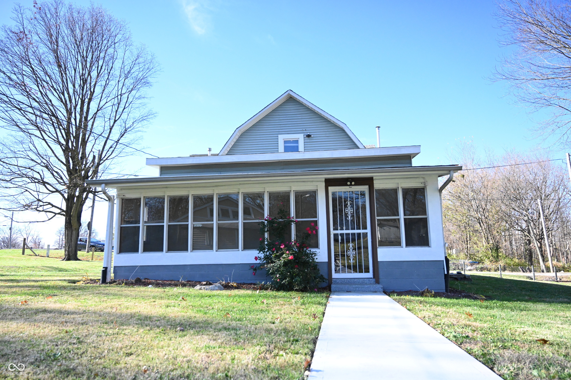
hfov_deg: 73.7
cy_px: 190
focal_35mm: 24
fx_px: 381
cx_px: 286
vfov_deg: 53.1
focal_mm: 24
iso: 4000
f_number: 4.5
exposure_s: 1/8000
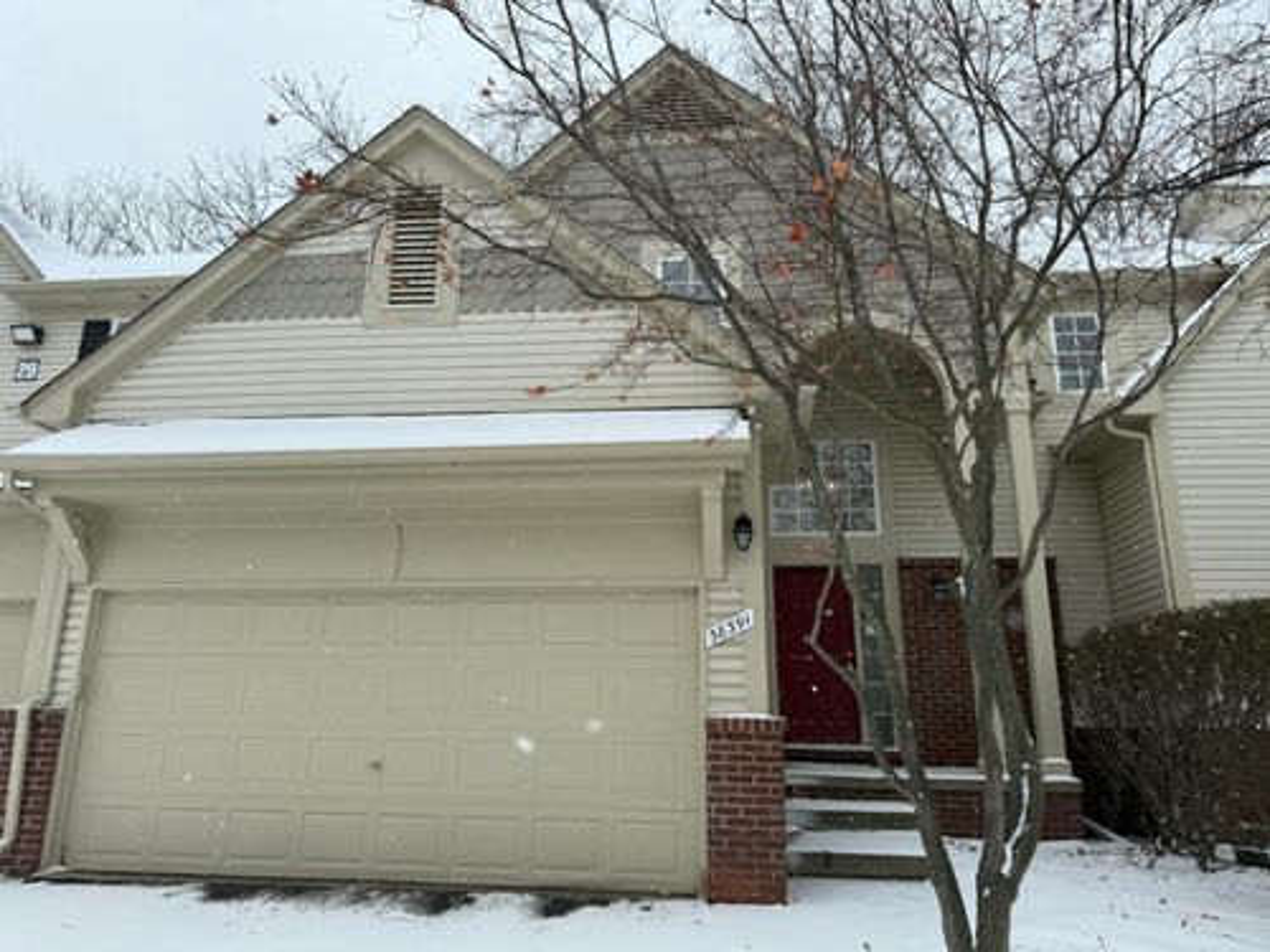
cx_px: 635
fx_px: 881
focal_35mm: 24
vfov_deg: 56.8
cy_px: 476
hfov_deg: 71.6
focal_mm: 6.76
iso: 80
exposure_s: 1/1174
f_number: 1.78
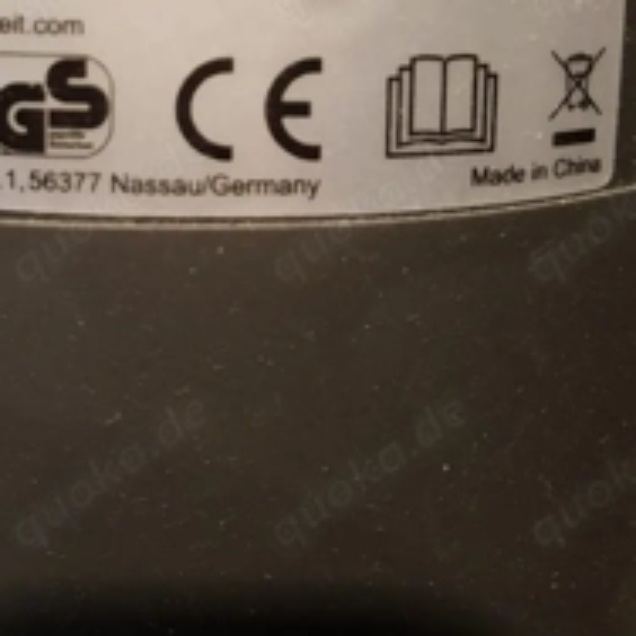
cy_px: -20
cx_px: 183
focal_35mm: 49
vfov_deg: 31.7
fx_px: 1019
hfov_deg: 34.2
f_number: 1.8
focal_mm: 3.95
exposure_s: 1/50
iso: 475
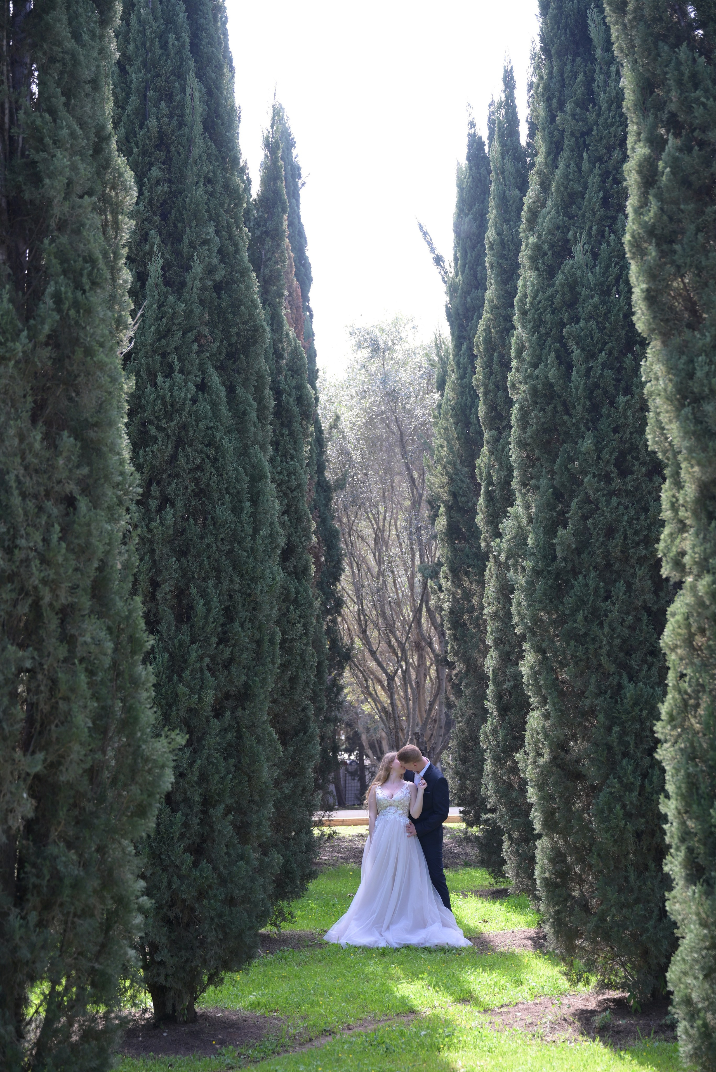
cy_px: 536
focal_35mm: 46
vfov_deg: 42.7
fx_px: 1371
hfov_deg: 29.3
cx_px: 358
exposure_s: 1/250
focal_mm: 46
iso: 125
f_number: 3.5
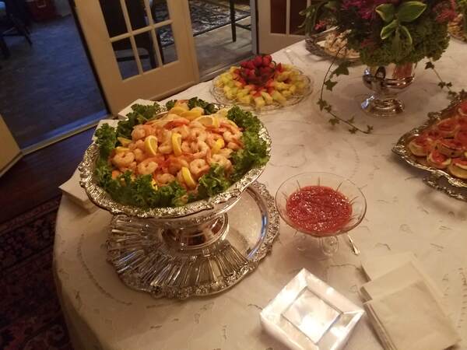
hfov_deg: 67.3
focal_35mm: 26
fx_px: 351
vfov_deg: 53.1
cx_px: 234
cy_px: 175
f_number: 1.7
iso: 640
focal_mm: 4.2
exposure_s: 1/40
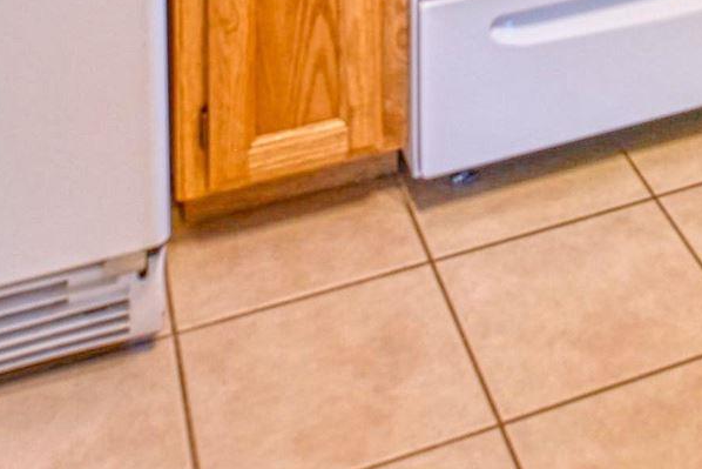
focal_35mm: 77
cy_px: -688
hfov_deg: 24.7
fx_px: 1502
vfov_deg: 13.0
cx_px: 745
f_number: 11
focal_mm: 15
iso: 400
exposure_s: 1/40
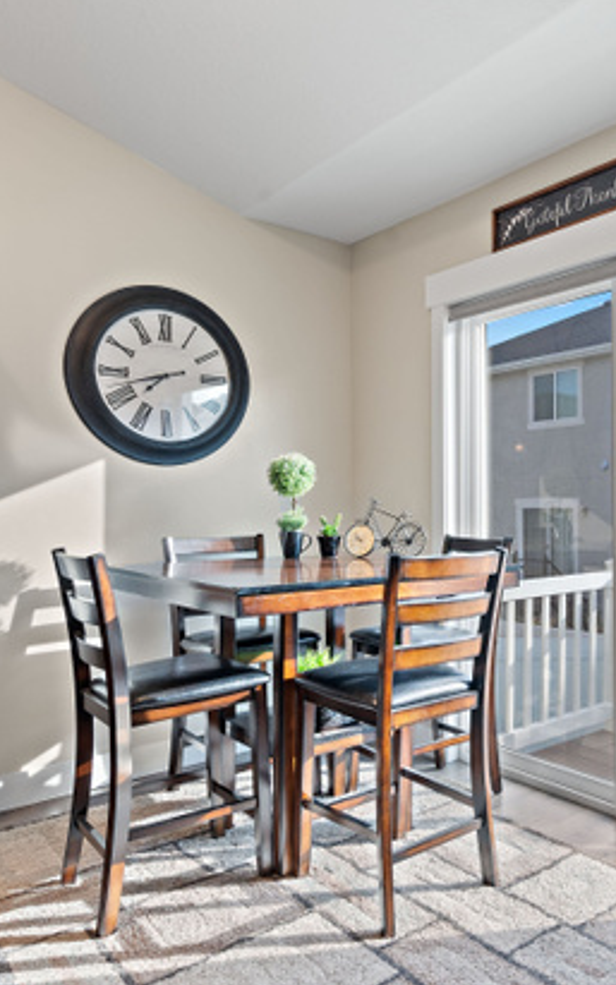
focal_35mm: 27
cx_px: 508
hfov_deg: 43.5
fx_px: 725
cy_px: 497
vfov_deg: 68.4
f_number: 8
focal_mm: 17
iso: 500
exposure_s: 1/5
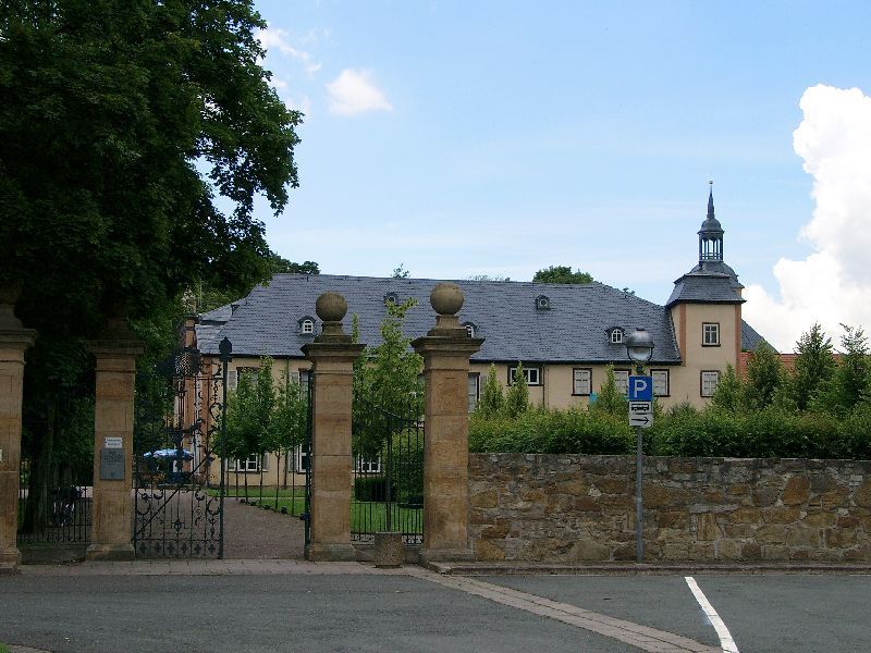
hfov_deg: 32.2
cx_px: 436
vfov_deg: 24.4
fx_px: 1510
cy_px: 326
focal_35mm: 60
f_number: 4
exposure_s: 1/620
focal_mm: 12.52
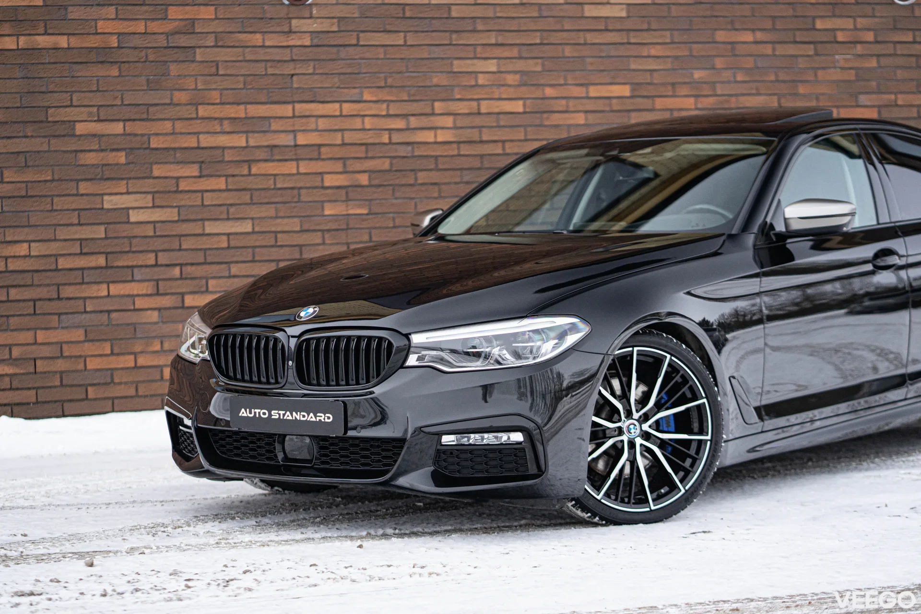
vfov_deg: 16.1
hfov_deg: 23.9
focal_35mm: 85
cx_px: 460
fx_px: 2174
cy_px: 307
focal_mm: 85
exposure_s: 1/1000
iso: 800
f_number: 2.5
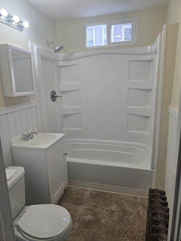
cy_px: 120
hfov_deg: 58.9
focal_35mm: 23
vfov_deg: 73.9
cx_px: 90
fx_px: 160
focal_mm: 6.3
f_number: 1.7
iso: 50
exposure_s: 1/120
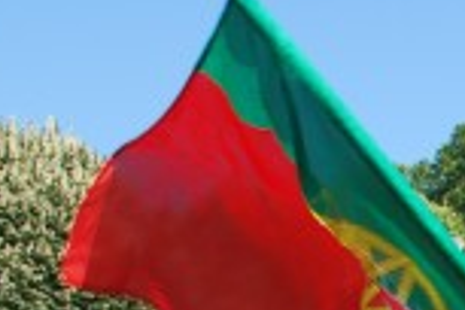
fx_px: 2234
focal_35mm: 173
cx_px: 1024
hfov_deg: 10.6
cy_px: 688
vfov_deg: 7.5
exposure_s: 1/200
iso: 100
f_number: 7.1
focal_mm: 22
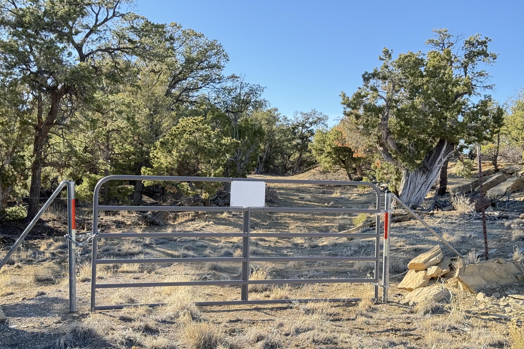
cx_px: 262
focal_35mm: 50
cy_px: 182
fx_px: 728
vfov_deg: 27.0
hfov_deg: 39.6
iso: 80
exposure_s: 1/606
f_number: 1.78
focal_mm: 6.76
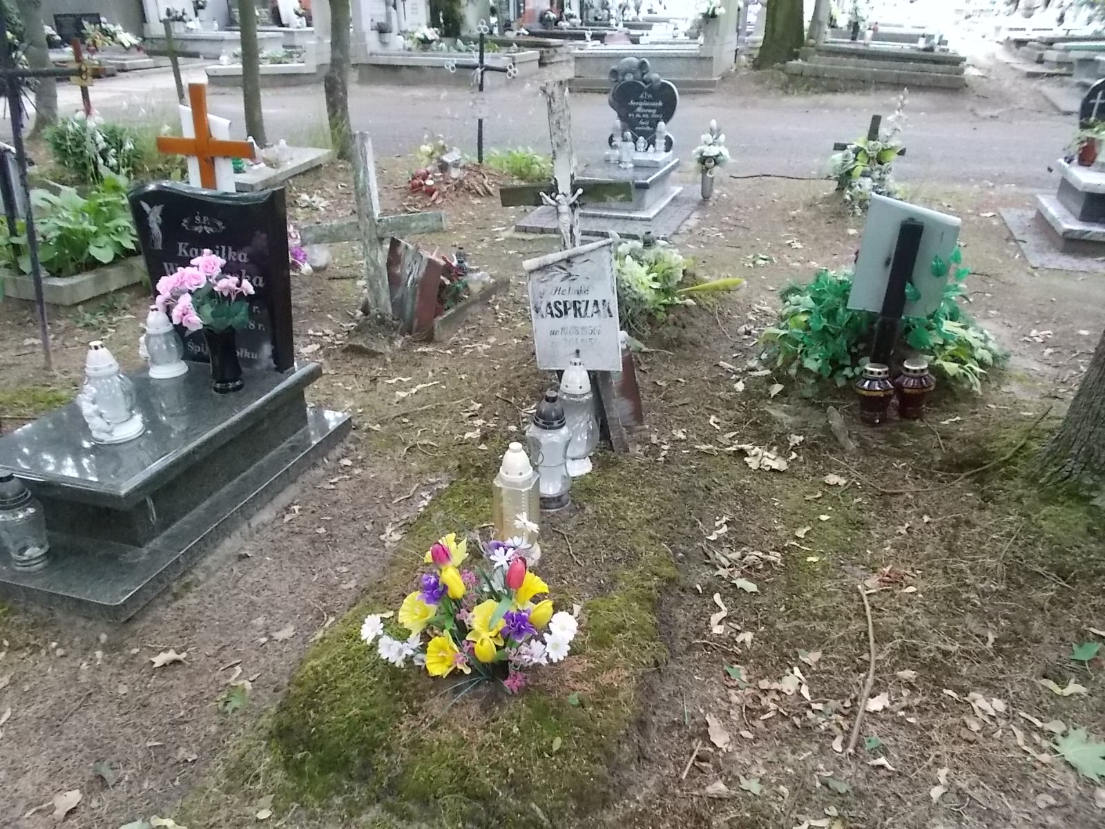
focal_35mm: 26
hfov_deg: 67.3
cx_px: 552
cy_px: 414
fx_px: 830
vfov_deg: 53.1
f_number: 3.2
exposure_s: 1/60
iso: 400
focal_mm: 4.6
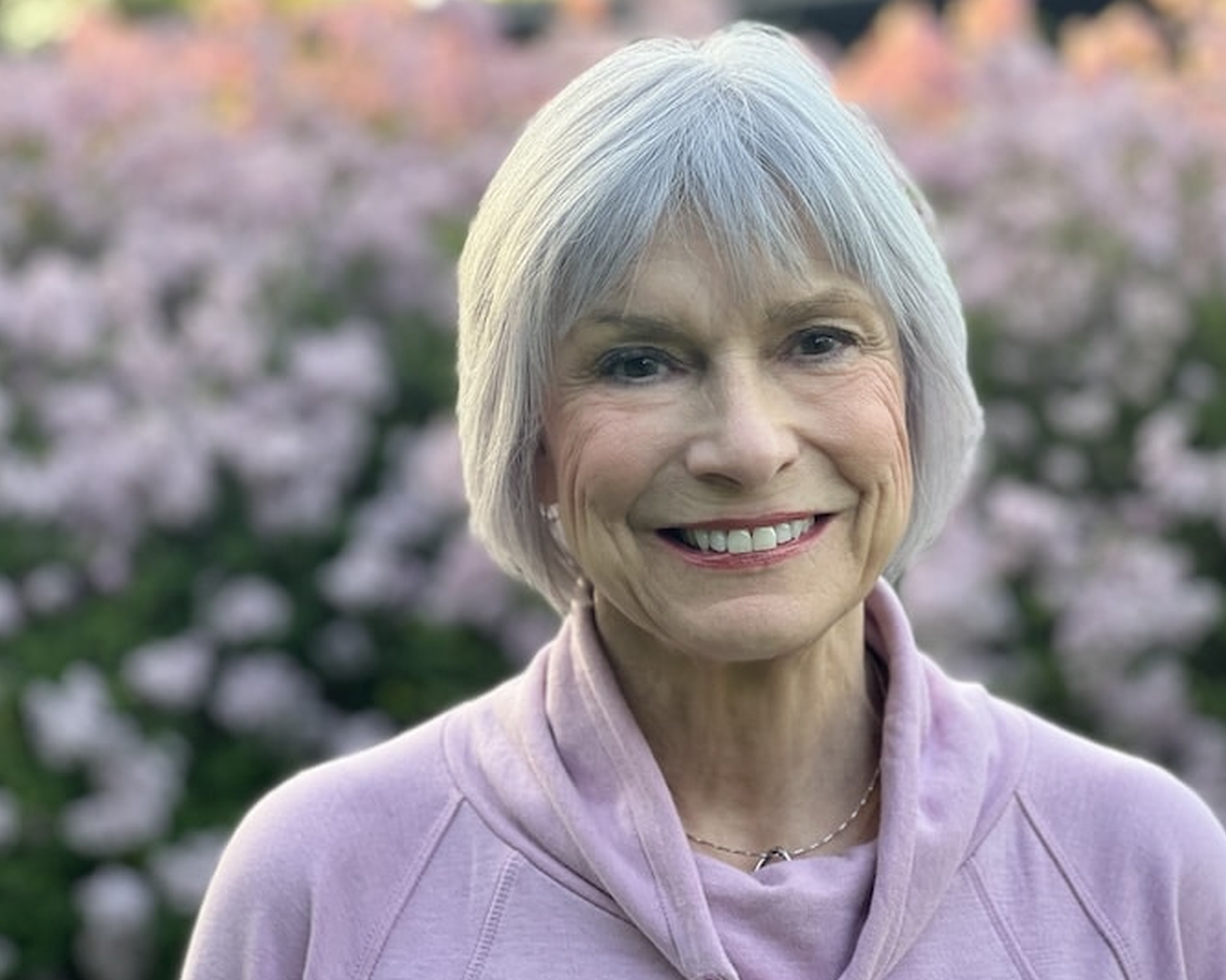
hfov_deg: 23.6
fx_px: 2938
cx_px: 639
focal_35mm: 81
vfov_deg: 18.9
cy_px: 490
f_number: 2.8
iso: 200
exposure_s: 1/121
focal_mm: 9
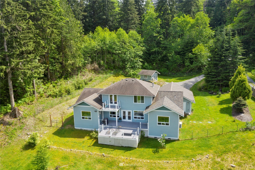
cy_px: 85
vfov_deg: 46.4
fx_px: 198
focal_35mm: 28
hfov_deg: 65.5
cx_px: 128
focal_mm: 10.26
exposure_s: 1/160
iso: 100
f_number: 7.1
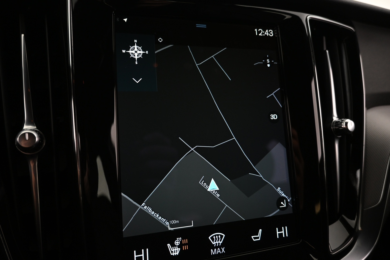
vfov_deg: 53.1
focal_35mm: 24
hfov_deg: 73.7
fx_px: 260
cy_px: 130
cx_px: 195
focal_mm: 16
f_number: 3.5
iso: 1250
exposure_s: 1/25
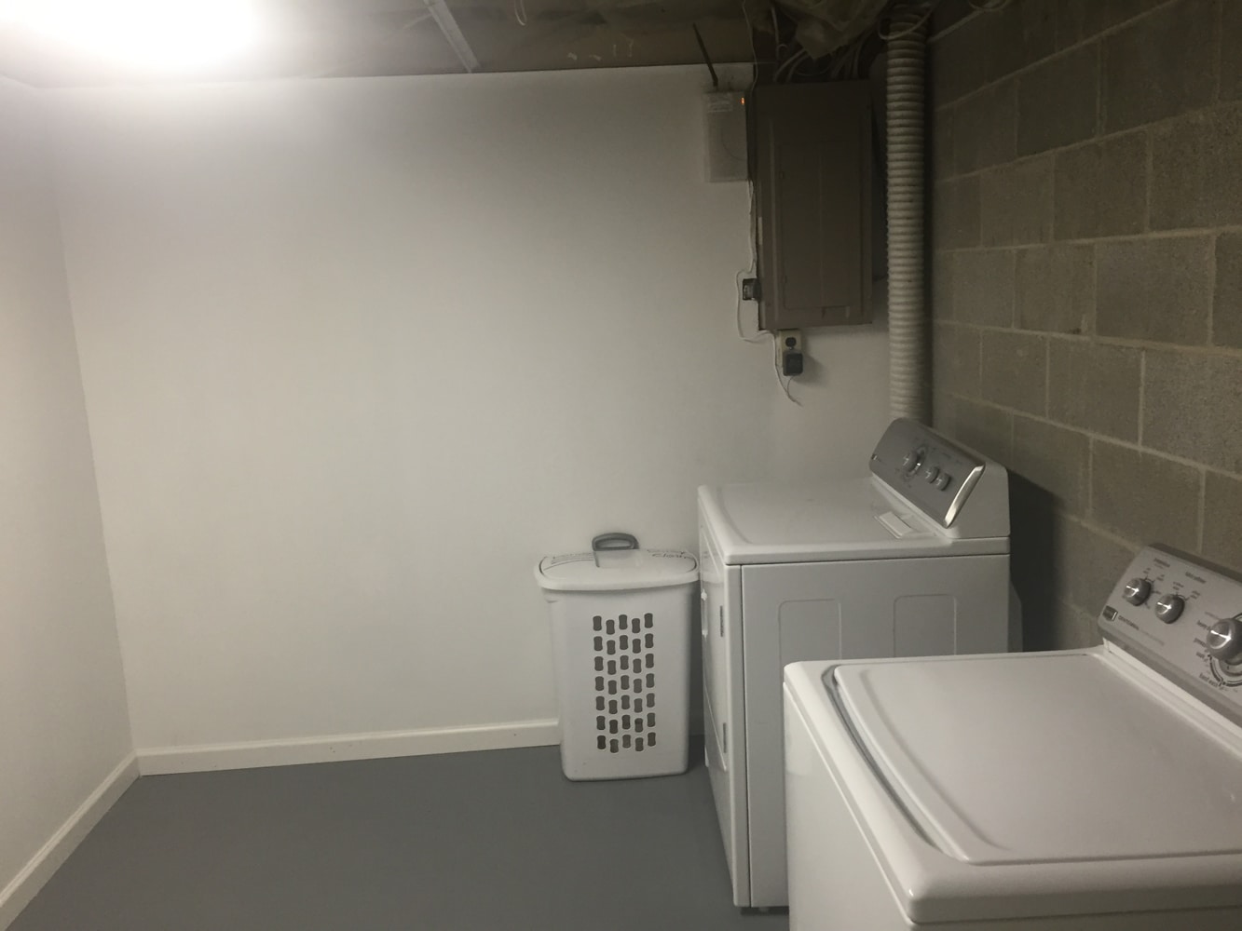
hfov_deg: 61.7
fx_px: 1041
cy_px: 466
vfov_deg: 48.2
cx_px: 621
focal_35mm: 29
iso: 125
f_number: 2.2
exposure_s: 1/30
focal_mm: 4.15
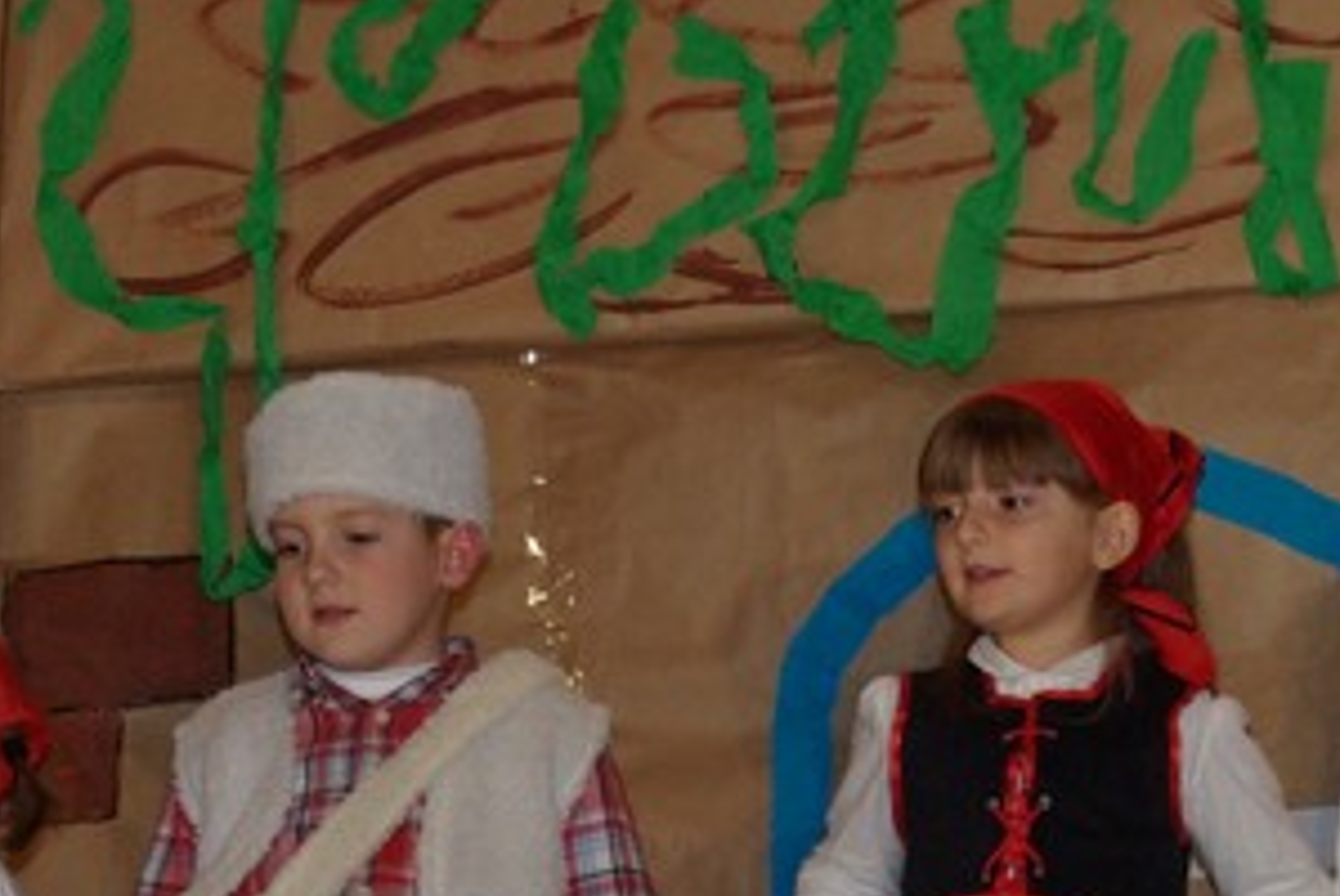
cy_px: 1122
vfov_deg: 6.9
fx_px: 7420
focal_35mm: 199
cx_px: 668
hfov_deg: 10.3
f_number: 5.6
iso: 400
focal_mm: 31
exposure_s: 1/45
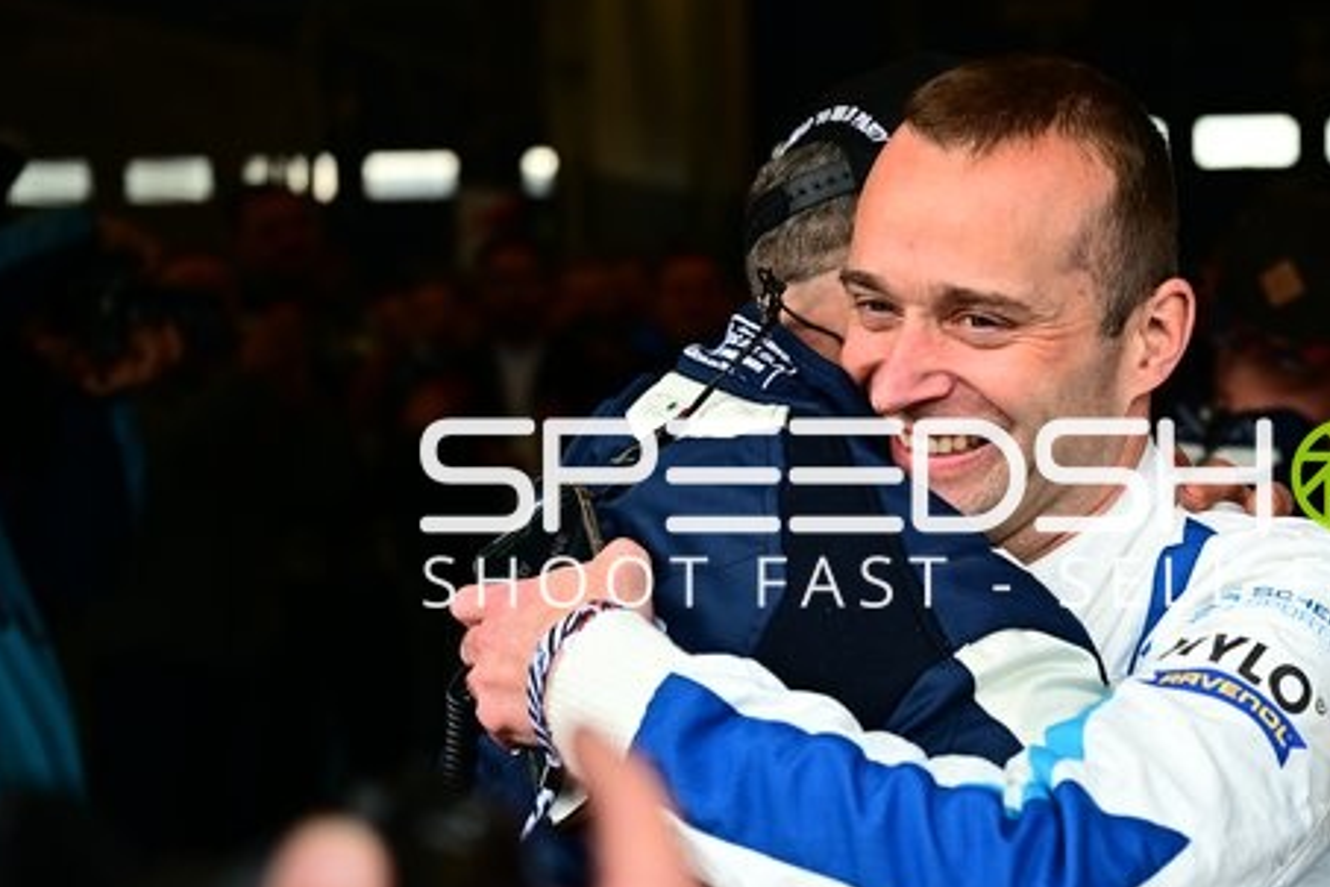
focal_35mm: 67
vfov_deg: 20.3
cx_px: 1006
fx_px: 2475
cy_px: 521
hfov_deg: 29.6
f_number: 2.8
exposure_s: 1/640
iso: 280
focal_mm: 38
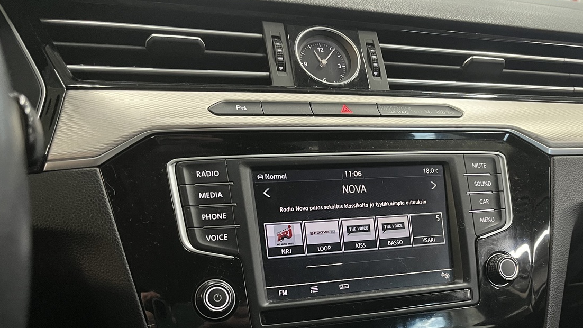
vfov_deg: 30.9
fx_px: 572
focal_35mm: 37
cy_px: 281
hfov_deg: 53.8
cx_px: 335
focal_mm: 5.1
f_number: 1.6
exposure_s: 1/58
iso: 400
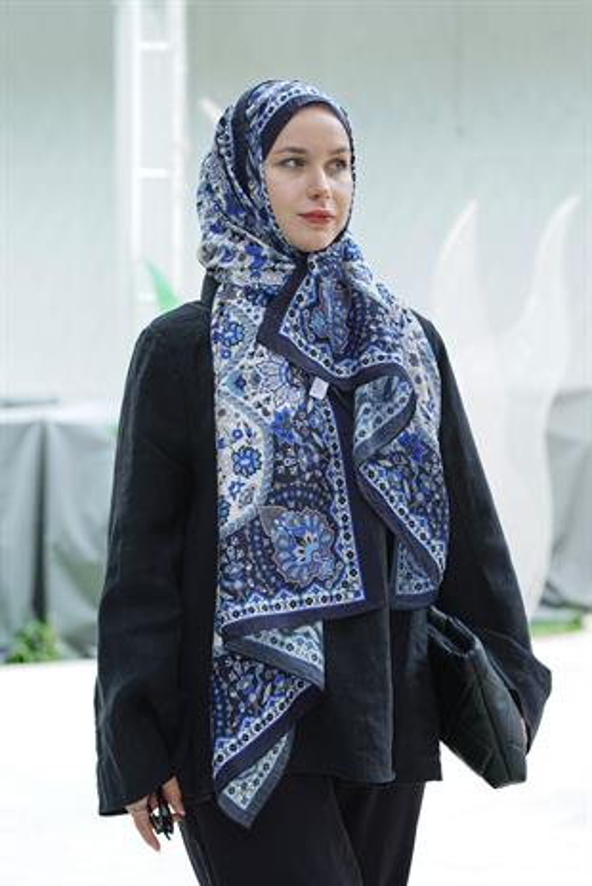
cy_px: 443
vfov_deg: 20.4
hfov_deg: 13.7
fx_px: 2463
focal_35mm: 100
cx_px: 296
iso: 200
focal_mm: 100
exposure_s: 1/100
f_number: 5.6
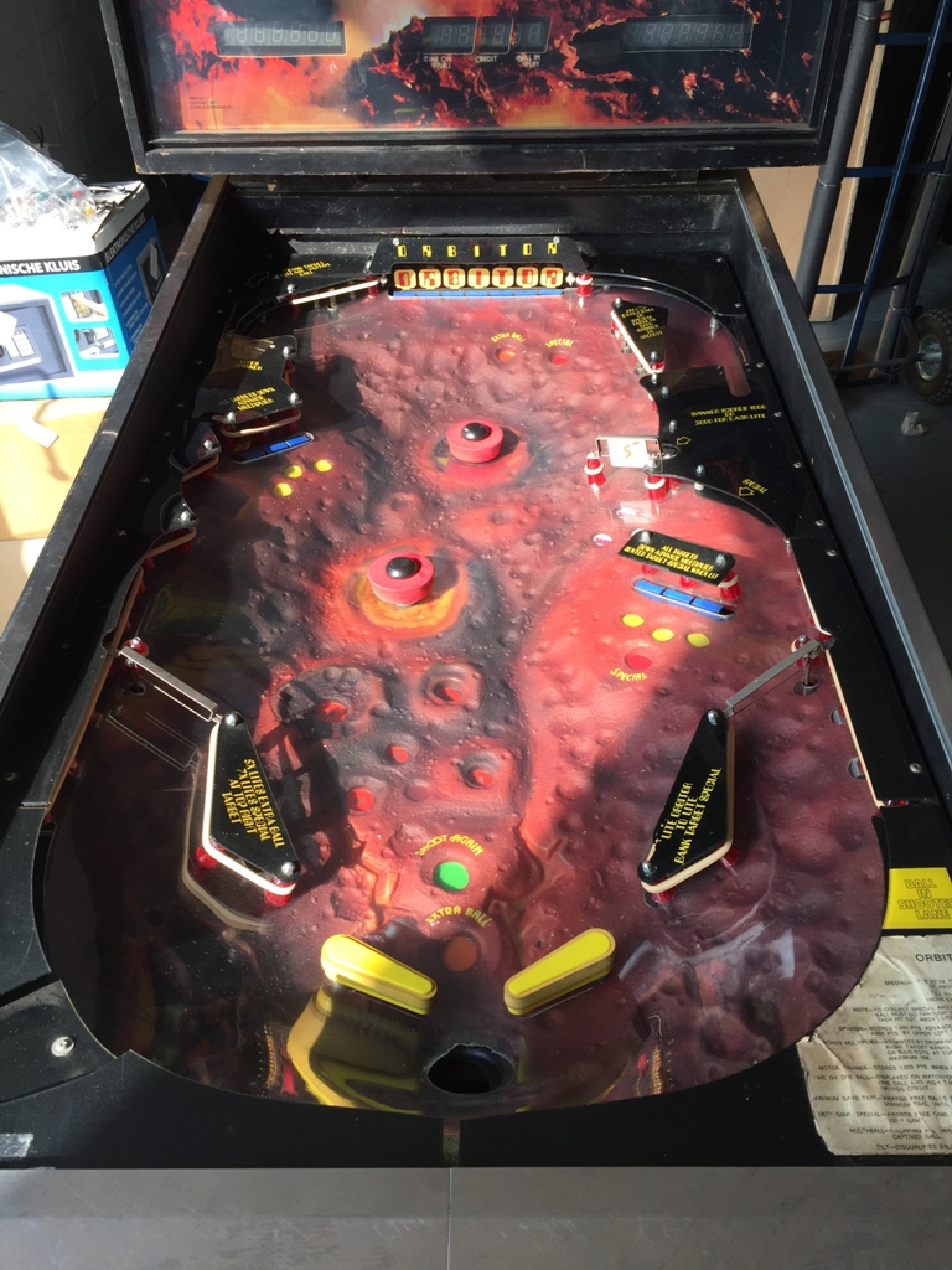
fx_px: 1063
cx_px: 476
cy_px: 635
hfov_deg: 48.2
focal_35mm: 29
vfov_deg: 61.7
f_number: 2.2
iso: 32
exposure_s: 1/316
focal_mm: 4.15
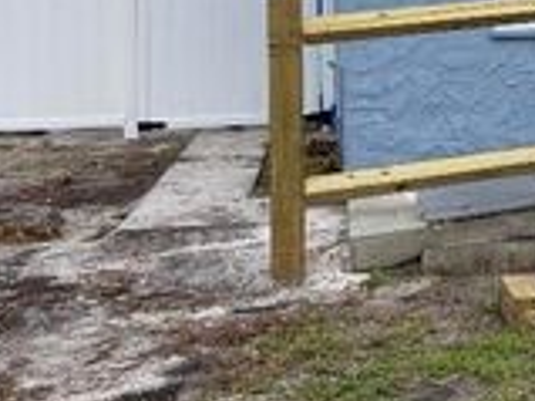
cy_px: 22
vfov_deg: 17.6
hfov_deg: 21.0
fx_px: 1266
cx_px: 750
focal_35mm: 82
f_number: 1.8
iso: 32
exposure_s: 1/534
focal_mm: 4.25
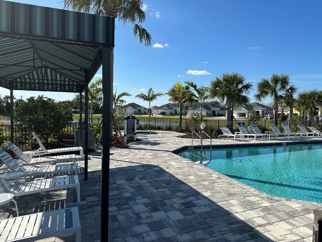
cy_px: 118
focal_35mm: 25
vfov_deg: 54.9
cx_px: 167
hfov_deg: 69.4
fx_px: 233
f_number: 1.78
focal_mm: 6.86
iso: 80
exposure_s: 1/5848
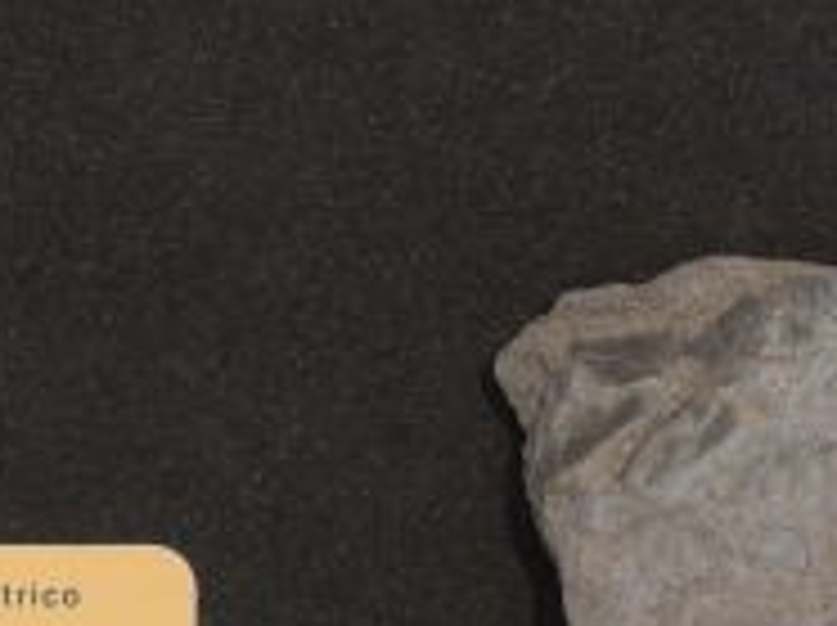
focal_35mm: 310
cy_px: 495
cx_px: 549
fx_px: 7486
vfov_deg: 4.8
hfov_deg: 6.4
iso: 400
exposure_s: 1/25
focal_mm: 16
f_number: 4.1
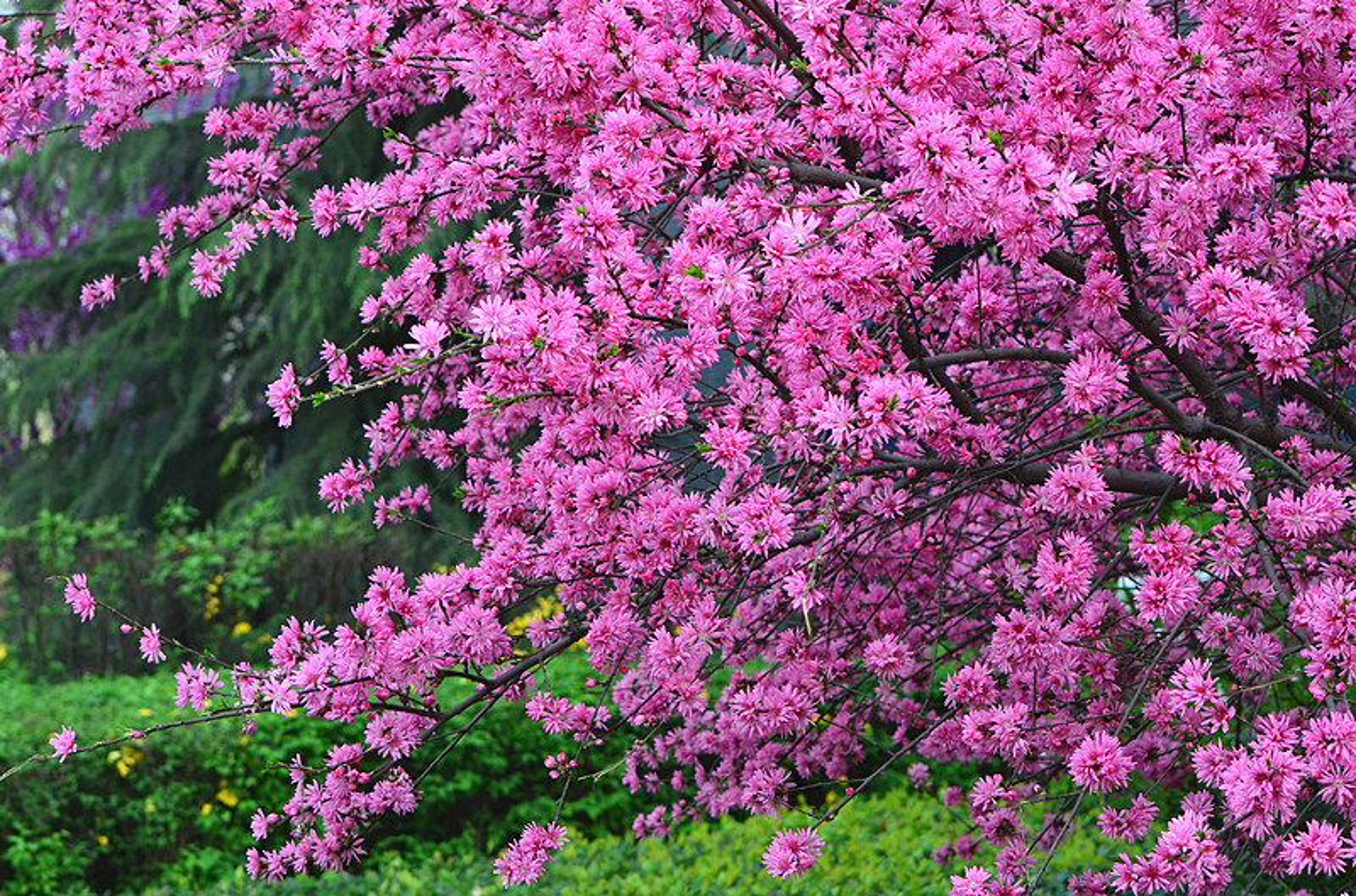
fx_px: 3945
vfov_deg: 13.0
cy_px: 448
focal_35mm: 105
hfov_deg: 19.5
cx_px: 678
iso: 200
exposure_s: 1/30
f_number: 8
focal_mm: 70
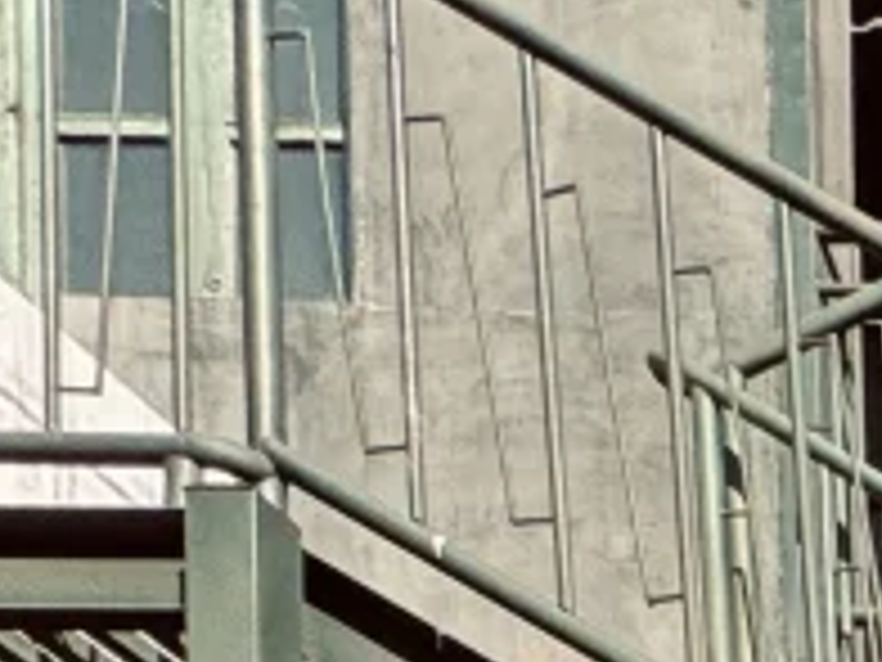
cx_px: 2457
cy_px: 2072
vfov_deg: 10.0
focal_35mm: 103
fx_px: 2624
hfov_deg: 12.1
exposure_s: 1/565
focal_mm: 2.22
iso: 40
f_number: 2.2
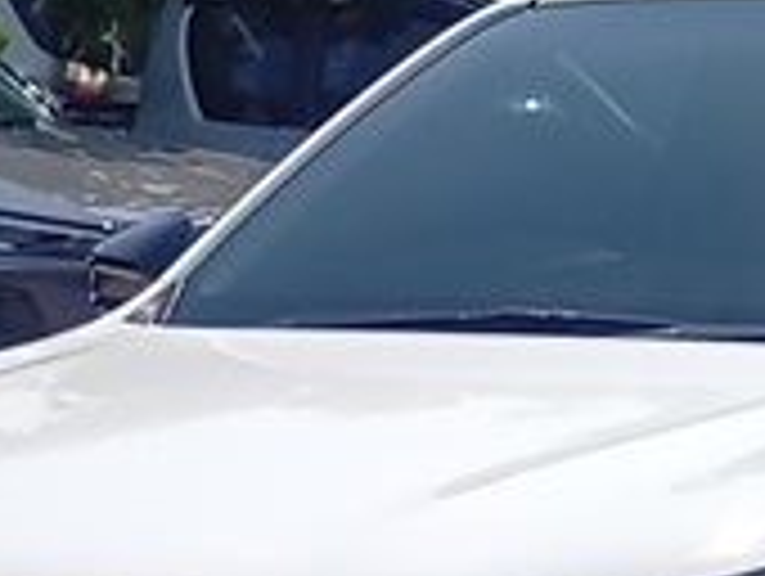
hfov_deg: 8.8
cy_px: 497
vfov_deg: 6.7
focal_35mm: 222
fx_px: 4913
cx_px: 842
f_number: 1.8
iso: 50
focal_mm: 3.84
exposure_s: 1/1980
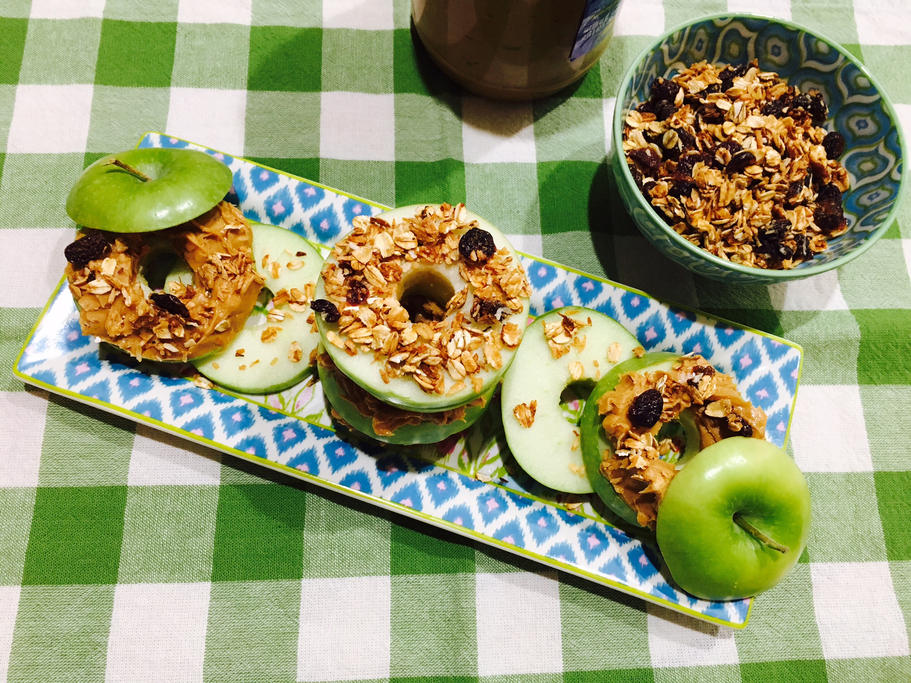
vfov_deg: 48.2
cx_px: 456
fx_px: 763
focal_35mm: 29
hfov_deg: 61.7
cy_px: 342
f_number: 2.2
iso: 125
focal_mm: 4.15
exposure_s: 1/30
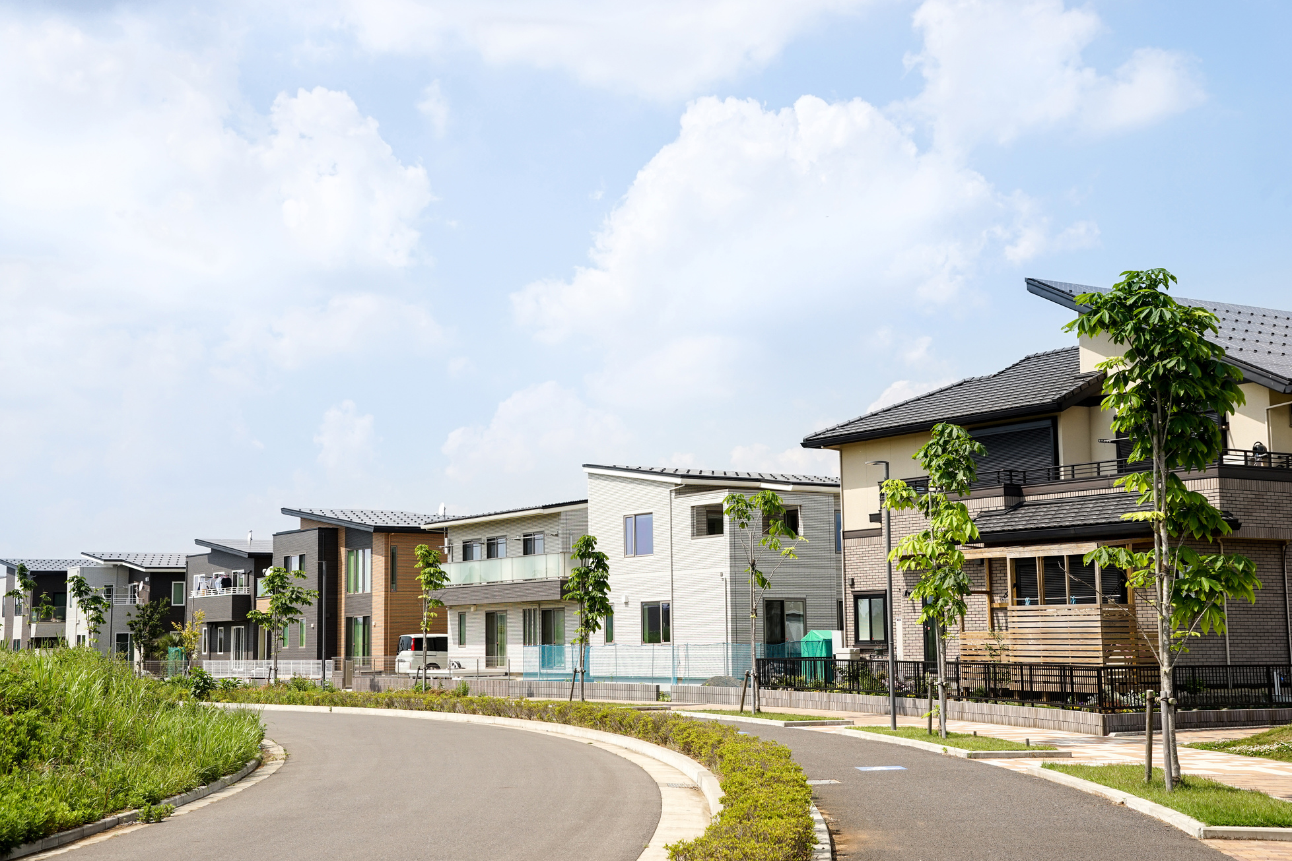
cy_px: 436
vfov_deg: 28.7
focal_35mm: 47
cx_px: 644
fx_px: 1687
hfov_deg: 41.9
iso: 200
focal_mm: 46
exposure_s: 1/400
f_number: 8
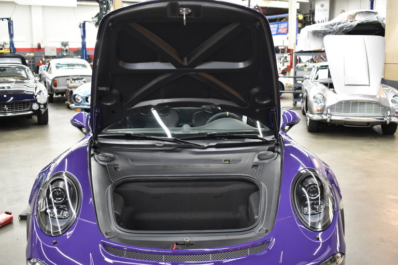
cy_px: 132
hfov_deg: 51.3
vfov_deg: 35.5
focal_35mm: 38
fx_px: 415
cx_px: 199
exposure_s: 1/40
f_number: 4
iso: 1100
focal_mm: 25
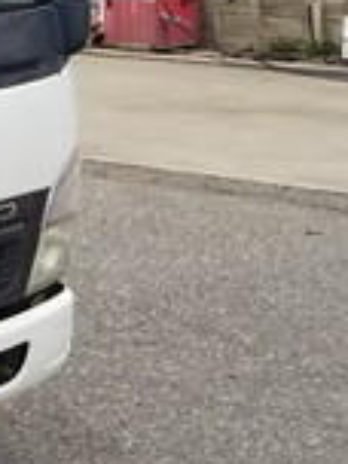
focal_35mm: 126
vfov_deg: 15.2
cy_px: -58
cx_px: -528
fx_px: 1689
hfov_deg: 10.1
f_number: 2.2
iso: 20
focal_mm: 4
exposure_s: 1/488
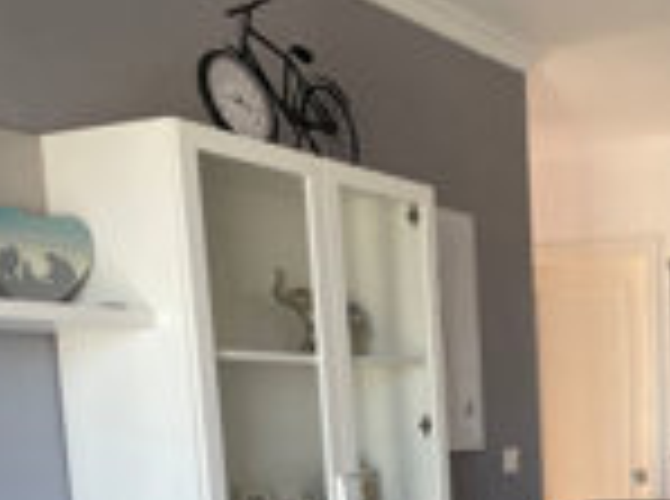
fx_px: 1216
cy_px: 599
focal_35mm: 63
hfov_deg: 28.7
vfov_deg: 21.5
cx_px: 683
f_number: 1.6
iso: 100
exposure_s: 1/121
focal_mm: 4.2
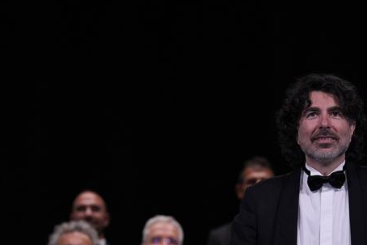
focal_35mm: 357
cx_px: 334
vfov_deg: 3.9
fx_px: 3640
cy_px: 189
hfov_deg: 5.8
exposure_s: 1/200
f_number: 4.5
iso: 2000
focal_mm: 180
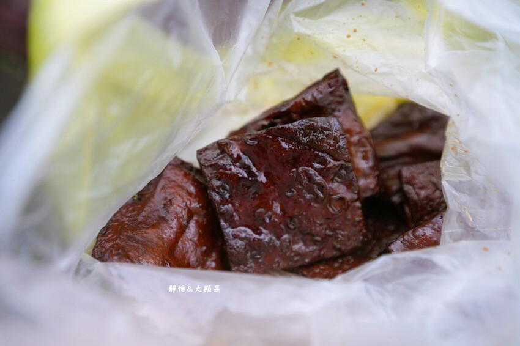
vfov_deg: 46.4
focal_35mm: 28
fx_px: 404
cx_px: 260
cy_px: 173
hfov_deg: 65.5
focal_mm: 28
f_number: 3.5
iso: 320
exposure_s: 1/50
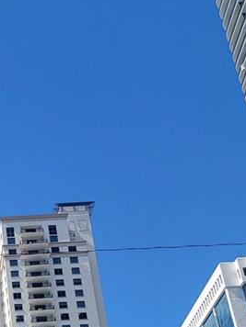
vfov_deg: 23.2
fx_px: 768
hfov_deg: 16.8
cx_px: -102
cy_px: 326
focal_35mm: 81
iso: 16
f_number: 1.8
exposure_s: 1/825
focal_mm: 6.7
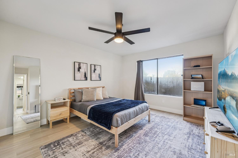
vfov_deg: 81.2
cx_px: 119
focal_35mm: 14
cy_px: 79
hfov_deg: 104.3
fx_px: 93
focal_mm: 14
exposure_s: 1/20
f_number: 8
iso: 640
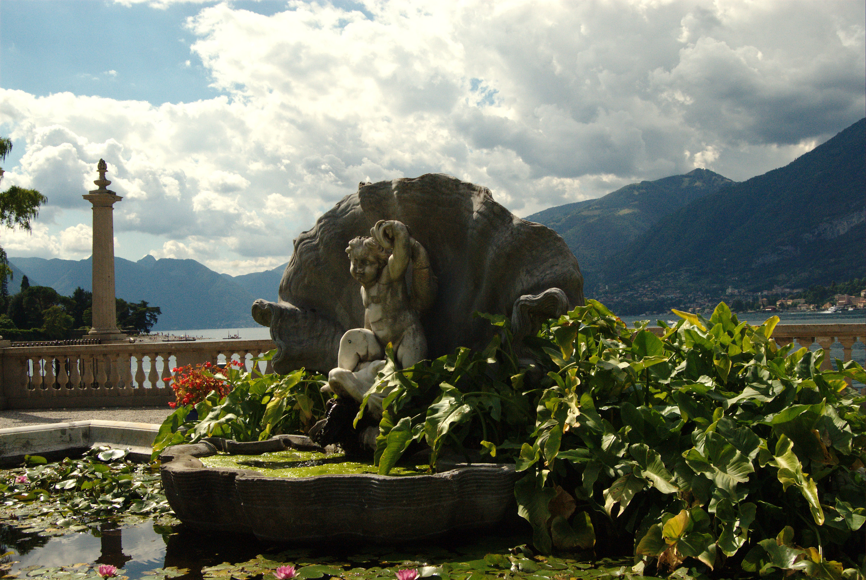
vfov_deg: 34.3
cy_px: 290
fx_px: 939
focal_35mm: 39
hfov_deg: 49.5
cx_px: 433
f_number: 11
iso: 800
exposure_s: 1/1000
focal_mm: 26
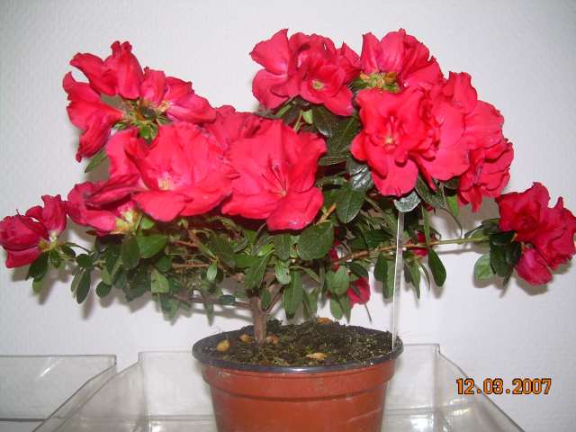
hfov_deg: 49.0
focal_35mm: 38
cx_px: 288
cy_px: 216
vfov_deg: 37.7
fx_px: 632
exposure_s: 1/60
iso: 50
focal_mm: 6.3
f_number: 2.8
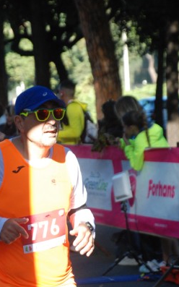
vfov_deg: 9.5
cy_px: 202
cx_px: 40
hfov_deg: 6.0
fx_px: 1716
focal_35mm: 220
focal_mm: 95
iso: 1000
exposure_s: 1/500
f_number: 5.6
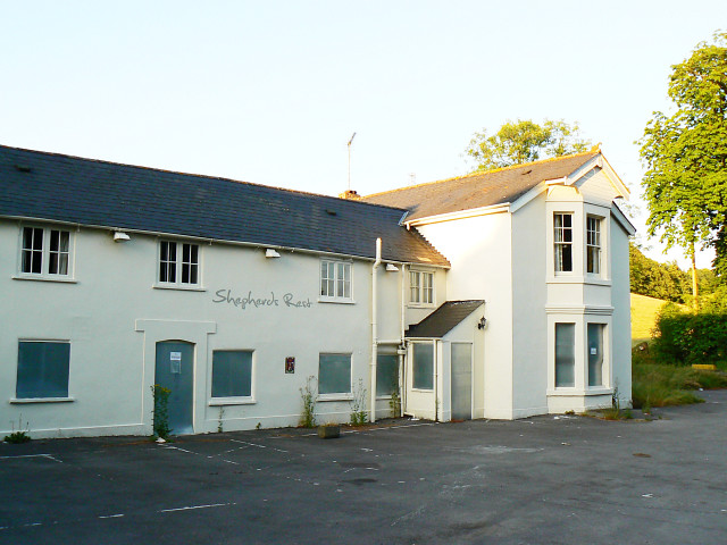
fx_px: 756
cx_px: 364
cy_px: 272
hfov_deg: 51.4
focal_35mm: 36
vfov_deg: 39.7
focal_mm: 6
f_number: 5
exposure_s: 1/125
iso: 80
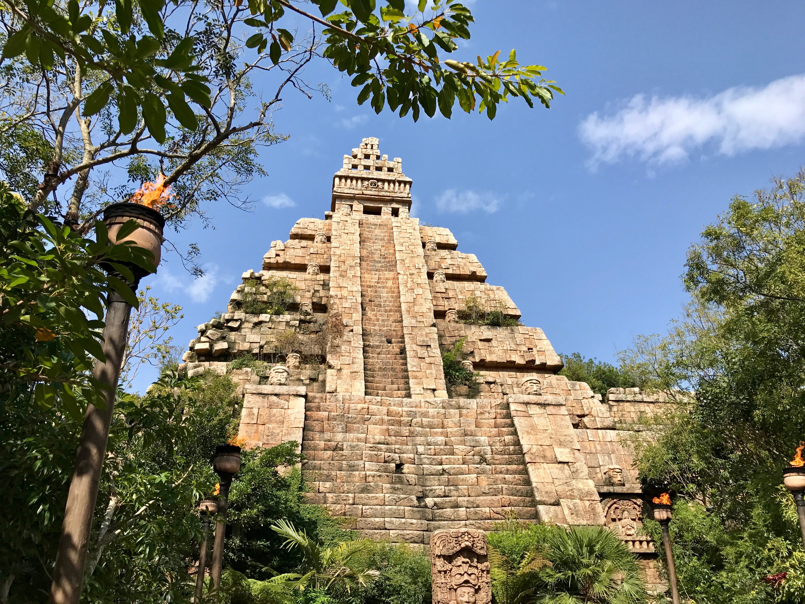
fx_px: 651
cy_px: 302
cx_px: 402
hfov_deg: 63.4
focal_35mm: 28
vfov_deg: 49.7
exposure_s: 1/2336
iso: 20
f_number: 1.8
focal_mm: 3.99
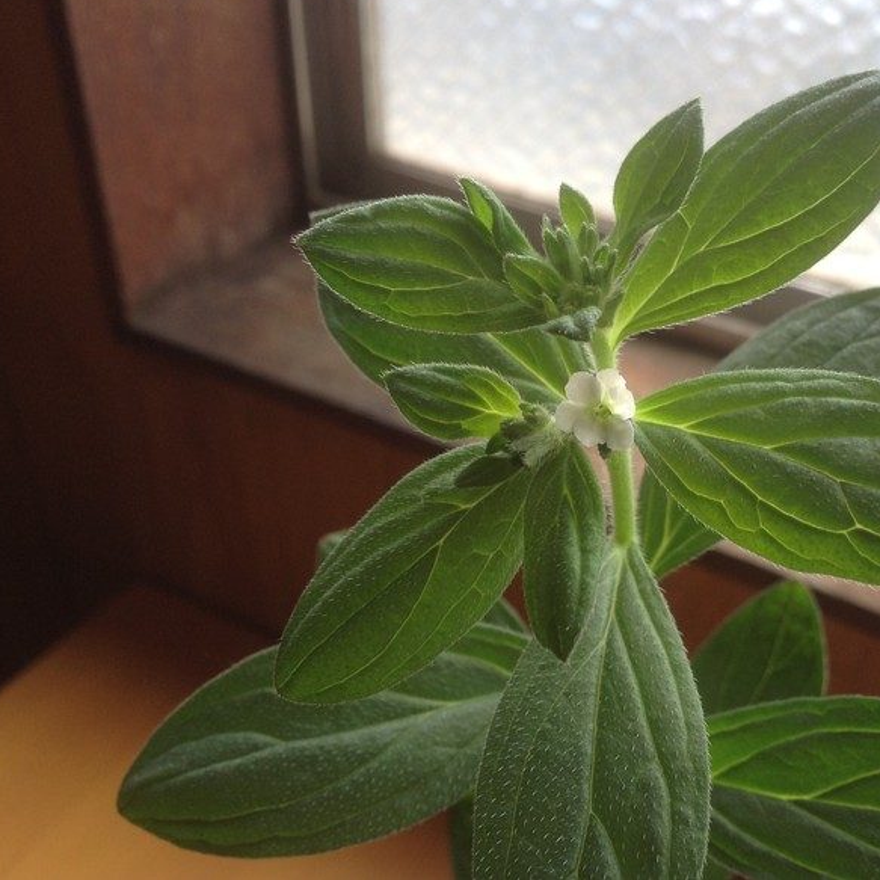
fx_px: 1150
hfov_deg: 41.5
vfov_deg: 41.9
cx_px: 568
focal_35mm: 40
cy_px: 430
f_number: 2.4
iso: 32
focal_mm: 3.3
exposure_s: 1/60
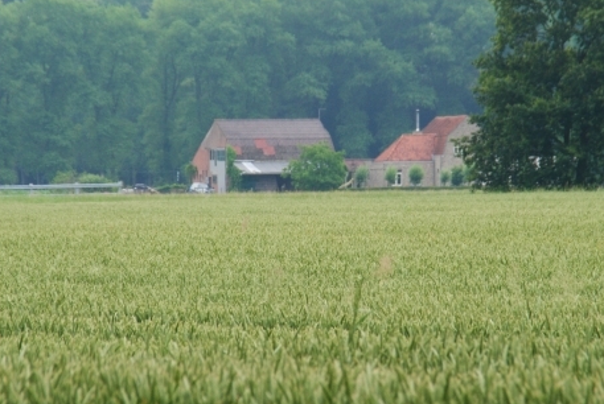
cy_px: 180
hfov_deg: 5.2
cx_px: 329
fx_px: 6619
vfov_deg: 3.5
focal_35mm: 394
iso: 200
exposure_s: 1/160
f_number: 9
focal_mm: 200
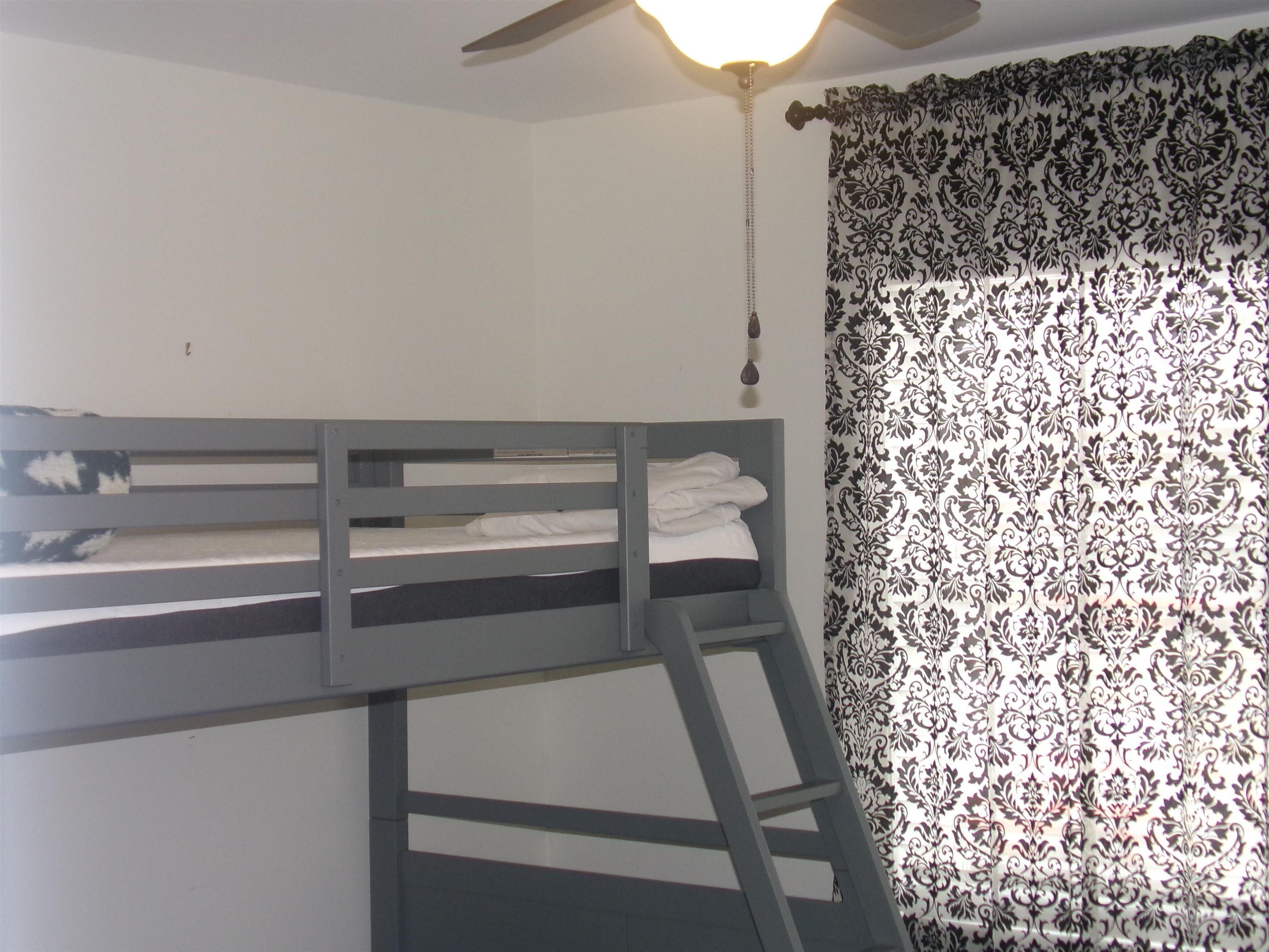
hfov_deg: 33.2
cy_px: 476
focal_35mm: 58
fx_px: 2126
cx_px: 634
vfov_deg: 25.2
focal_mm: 10.3
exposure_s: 1/40
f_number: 4.4
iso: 248
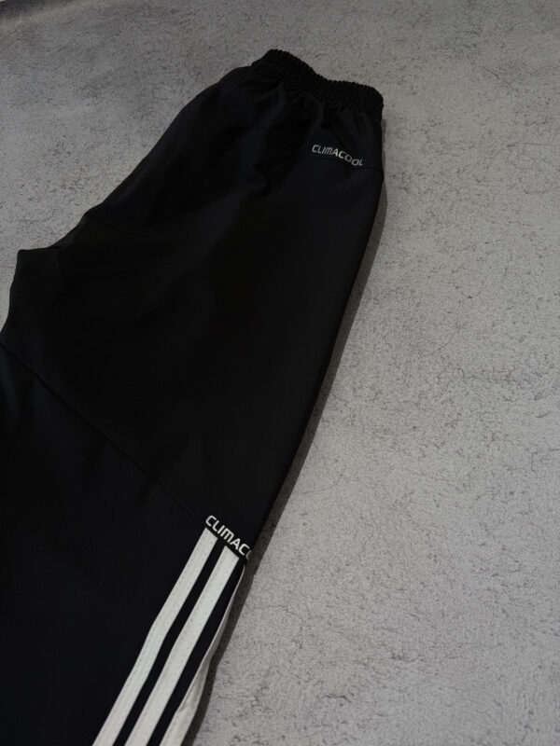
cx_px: 280
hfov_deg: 56.8
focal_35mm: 24
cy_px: 373
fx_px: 518
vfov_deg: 71.6
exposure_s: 1/196
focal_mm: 6.76
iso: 64
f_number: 1.78
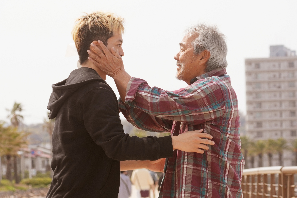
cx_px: 148
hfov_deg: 12.0
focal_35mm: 171
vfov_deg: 8.0
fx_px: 1411
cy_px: 99
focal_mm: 114
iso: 250
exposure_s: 1/500
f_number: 8
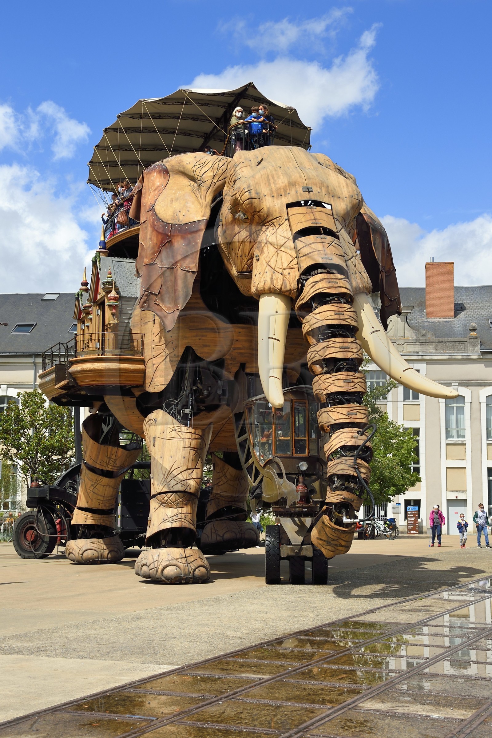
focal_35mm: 48
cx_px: 246
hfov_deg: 28.1
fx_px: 984
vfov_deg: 41.1
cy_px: 369
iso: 200
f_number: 8
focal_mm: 48
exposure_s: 1/800
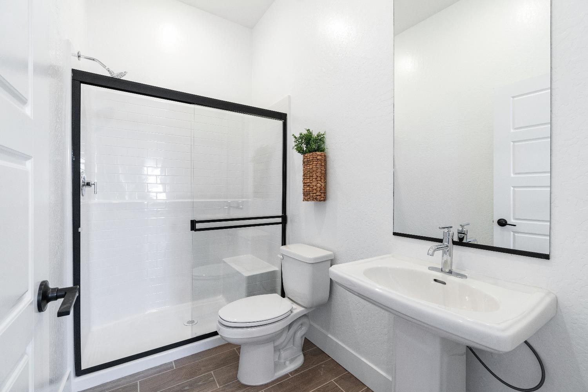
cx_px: 294
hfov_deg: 100.4
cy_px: 196
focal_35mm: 15
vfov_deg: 77.3
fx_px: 245
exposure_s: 1/8
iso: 250
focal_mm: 10
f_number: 9
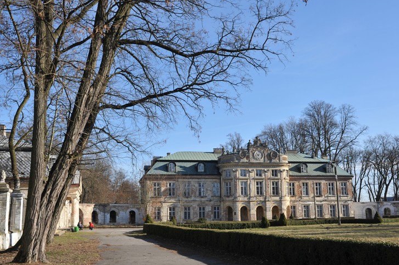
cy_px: 143
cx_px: 202
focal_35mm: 42
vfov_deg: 31.8
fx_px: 465
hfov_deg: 46.4
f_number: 8
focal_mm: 38
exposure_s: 1/250
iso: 200
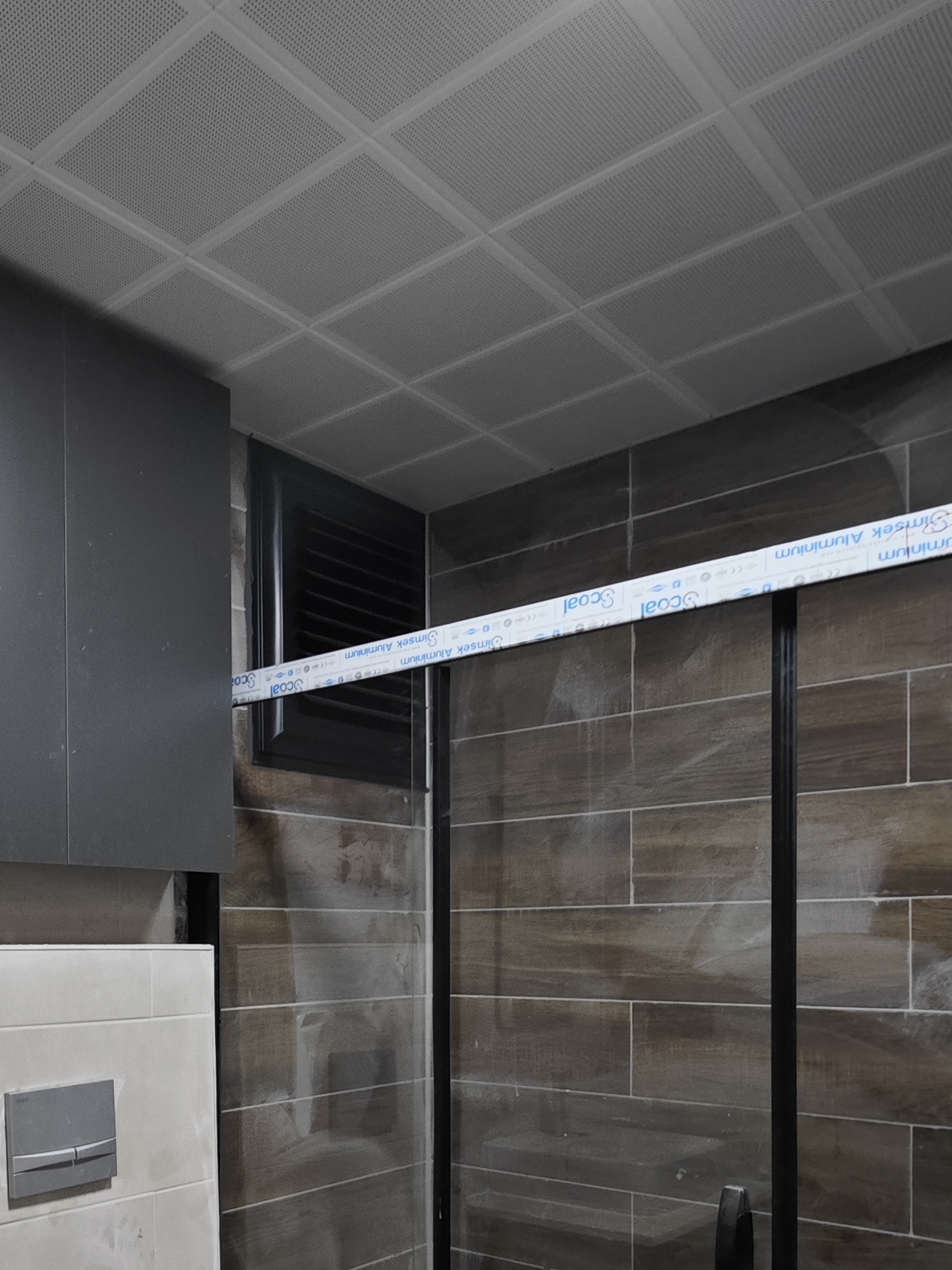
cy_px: 956
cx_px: 4
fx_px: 1064
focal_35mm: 29
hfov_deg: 41.9
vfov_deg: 58.4
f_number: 1.8
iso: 250
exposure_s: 1/33.3
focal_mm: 2.03
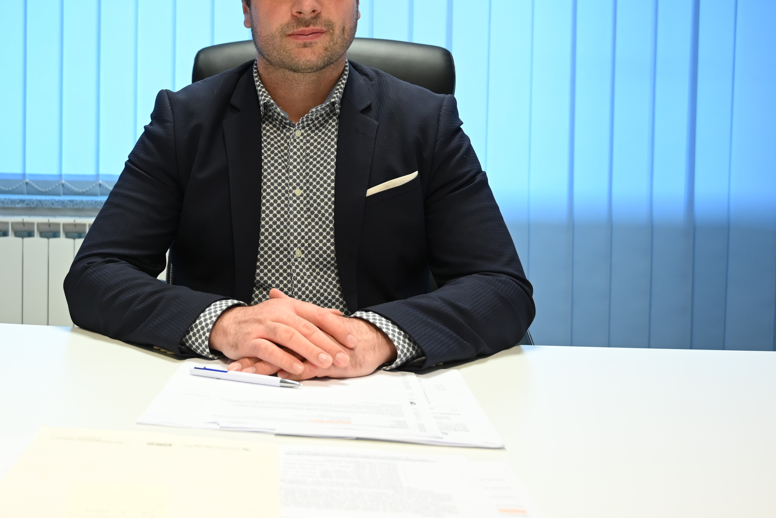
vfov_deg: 31.1
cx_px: 196
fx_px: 924
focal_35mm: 43
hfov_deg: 44.1
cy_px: 170
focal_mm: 25.5
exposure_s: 1/40
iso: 640
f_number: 4
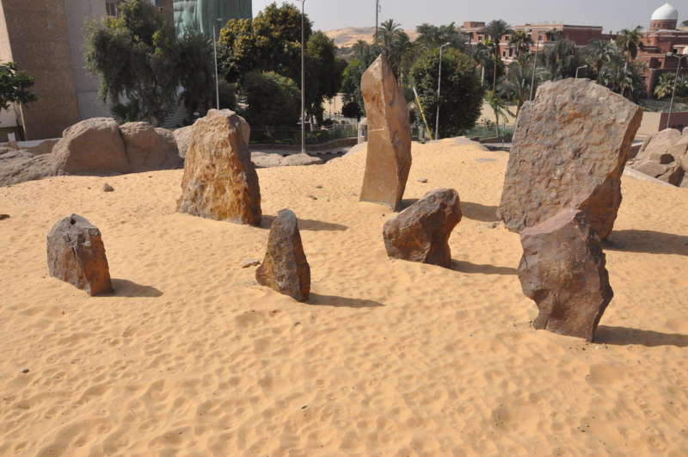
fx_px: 515
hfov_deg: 67.5
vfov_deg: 47.8
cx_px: 344
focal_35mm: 27
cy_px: 228
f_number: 20
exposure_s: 1/1600
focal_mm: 18
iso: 3200
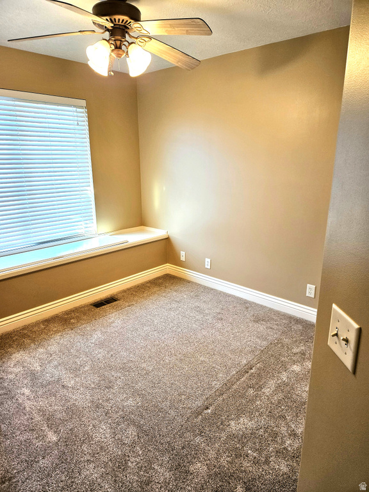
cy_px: 246
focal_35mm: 23
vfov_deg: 73.9
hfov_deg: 58.9
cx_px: 184
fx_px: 327
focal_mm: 5.4
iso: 200
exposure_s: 1/120
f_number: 1.8
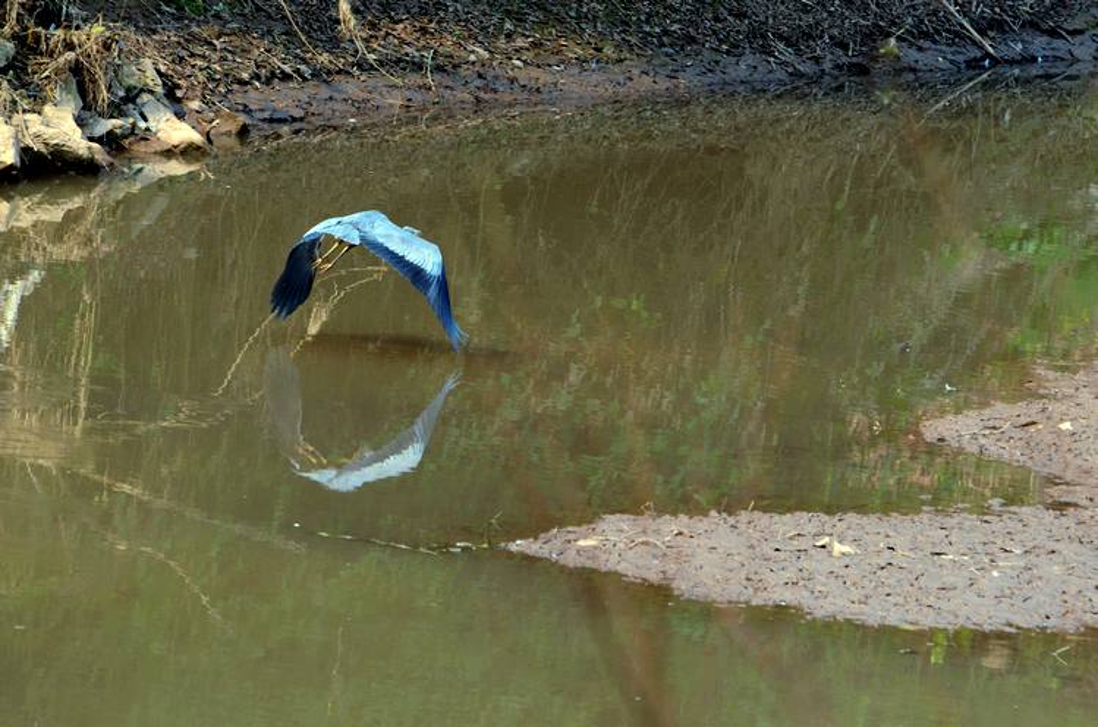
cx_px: 549
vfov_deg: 3.8
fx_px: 10957
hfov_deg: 5.7
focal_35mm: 360
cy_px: 364
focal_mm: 240
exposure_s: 1/500
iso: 400
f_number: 8
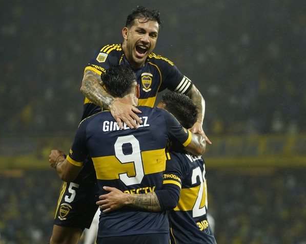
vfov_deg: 6.7
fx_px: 2091
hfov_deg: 8.4
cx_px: 156
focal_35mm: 231
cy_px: 122
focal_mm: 136
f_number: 2.8
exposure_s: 1/2000
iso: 2500
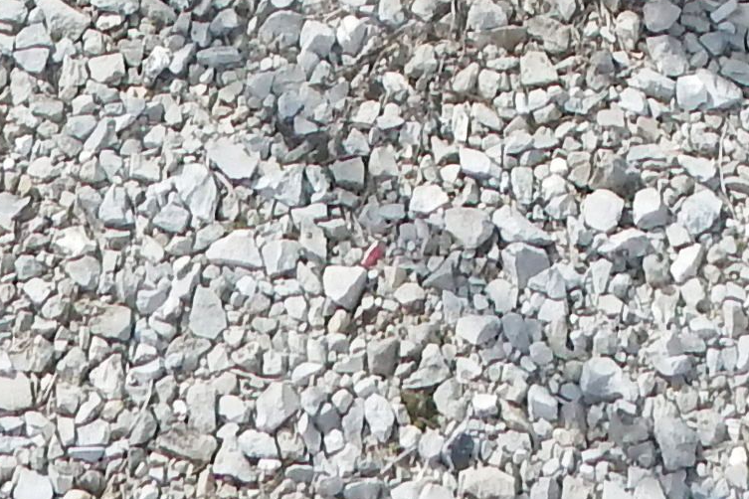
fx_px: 2913
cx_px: 352
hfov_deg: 14.7
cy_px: -1062
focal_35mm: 140
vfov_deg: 8.2
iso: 125
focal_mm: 4
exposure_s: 1/1500
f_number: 3
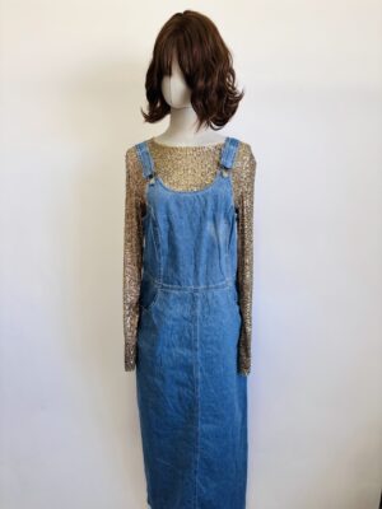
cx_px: 191
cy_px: 254
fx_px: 383
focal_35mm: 26
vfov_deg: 67.3
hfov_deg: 53.1
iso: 80
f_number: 1.6
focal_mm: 5.96
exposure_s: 1/60
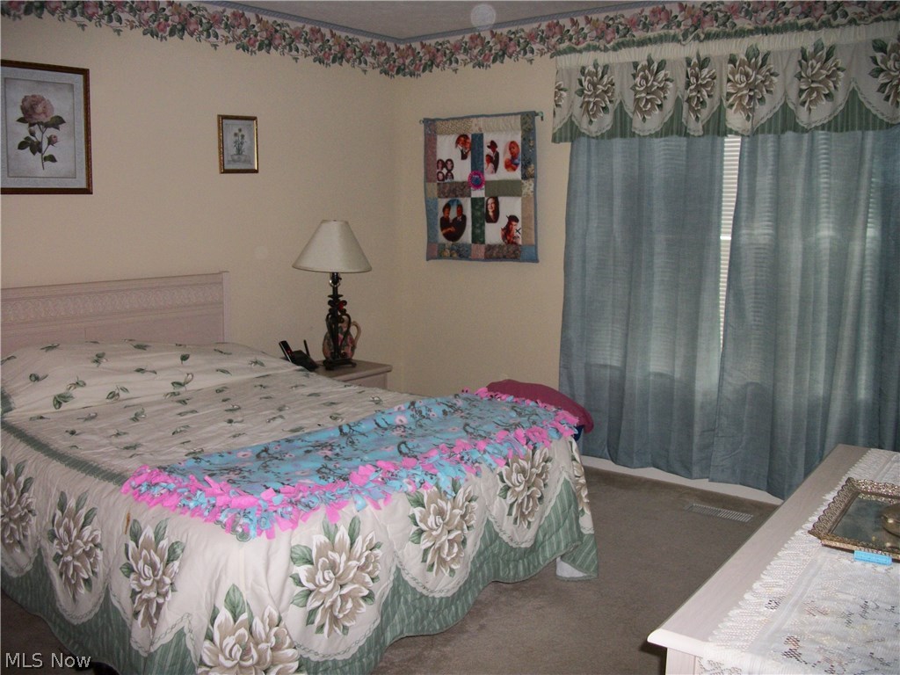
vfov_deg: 44.2
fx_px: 832
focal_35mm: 32
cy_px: 338
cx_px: 450
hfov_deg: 56.8
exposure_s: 1/30
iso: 160
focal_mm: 5.7
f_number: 2.9
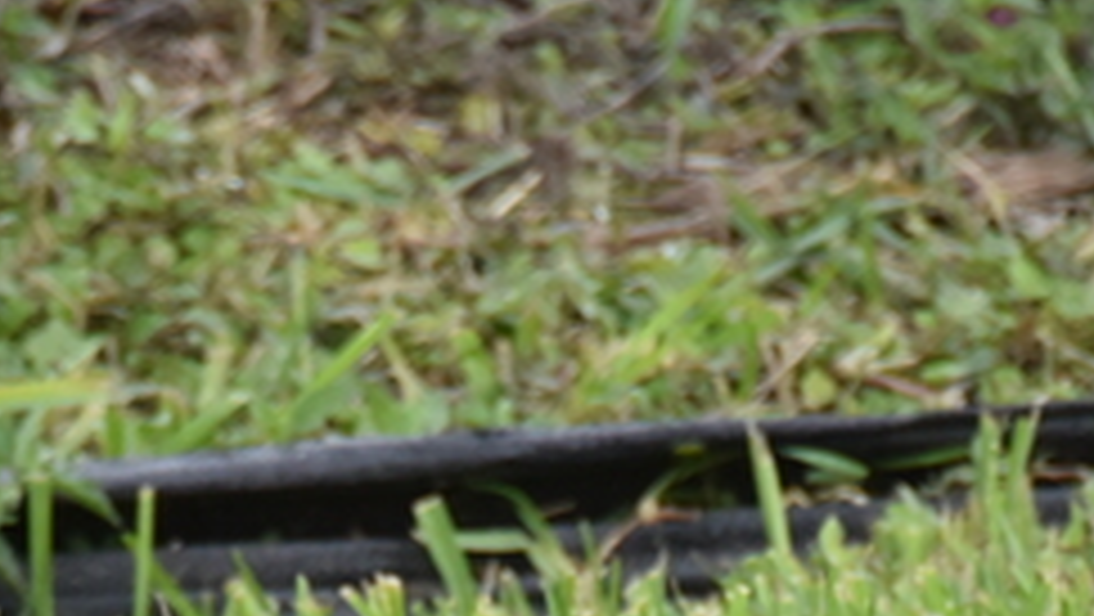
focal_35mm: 1656
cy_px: 1102
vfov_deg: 0.7
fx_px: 48065
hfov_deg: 1.3
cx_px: 117
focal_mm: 300
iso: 1250
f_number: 5.6
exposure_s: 1/640
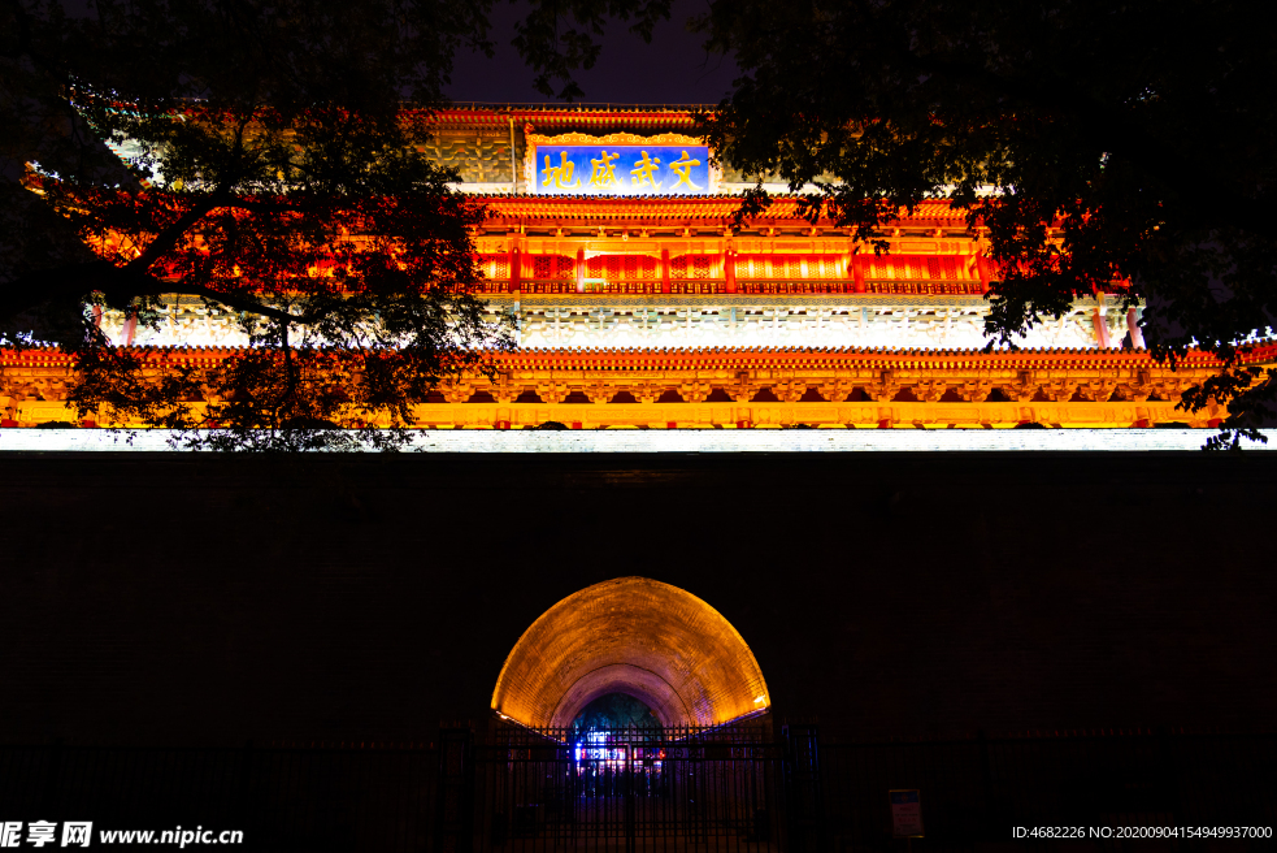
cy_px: 414
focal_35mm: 25
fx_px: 887
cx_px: 634
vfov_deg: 51.3
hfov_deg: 71.5
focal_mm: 24
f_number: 4
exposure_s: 1/30
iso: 640
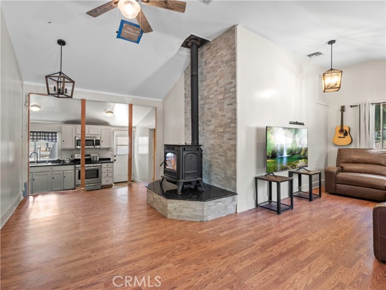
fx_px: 178
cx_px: 193
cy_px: 145
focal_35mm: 16
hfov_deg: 94.5
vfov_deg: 78.1
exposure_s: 1.3
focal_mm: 8
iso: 200
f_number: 8
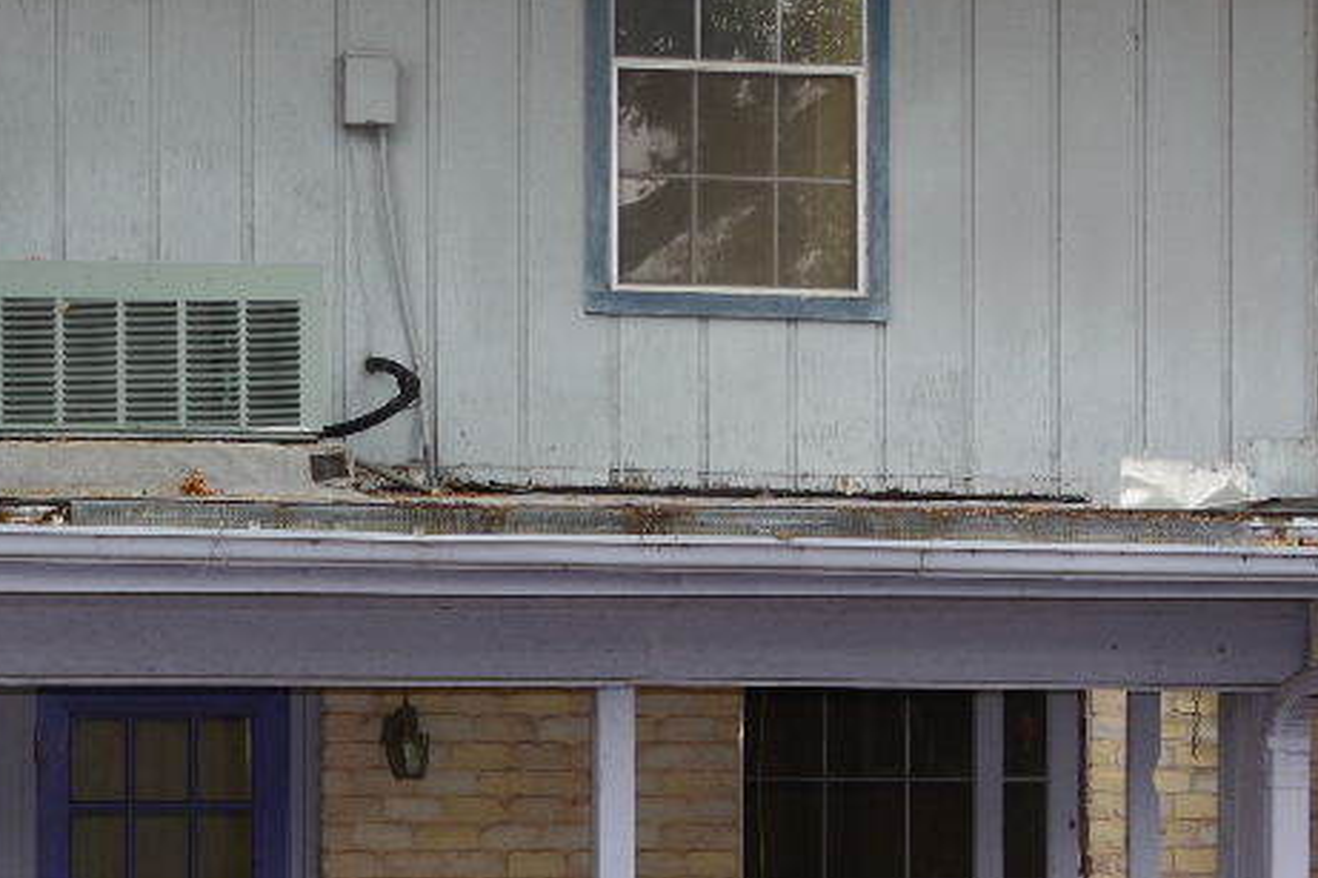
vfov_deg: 13.6
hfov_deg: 20.1
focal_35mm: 100
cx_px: 183
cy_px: 704
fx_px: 3660
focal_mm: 24
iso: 400
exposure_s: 1/180
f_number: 6.3
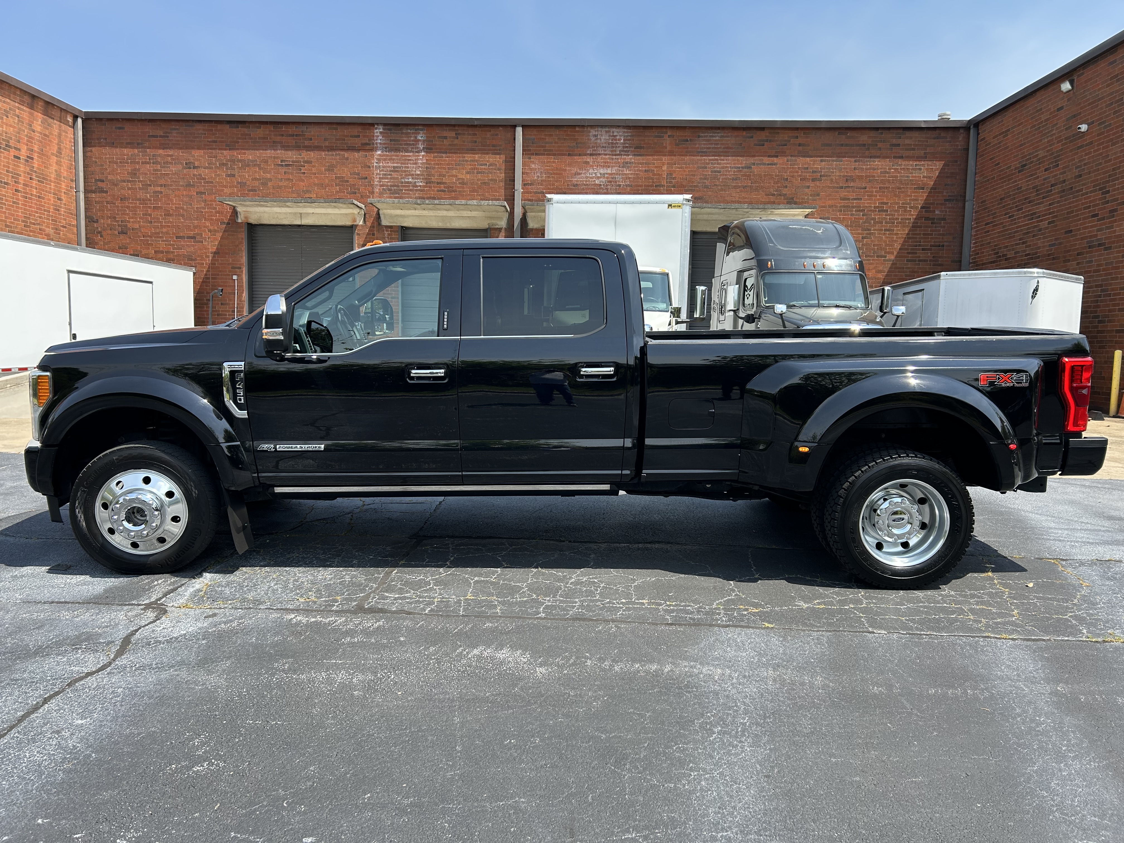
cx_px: 562
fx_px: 844
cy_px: 422
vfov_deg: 53.1
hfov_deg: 67.3
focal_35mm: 26
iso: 50
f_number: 1.5
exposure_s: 1/1698
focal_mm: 5.7
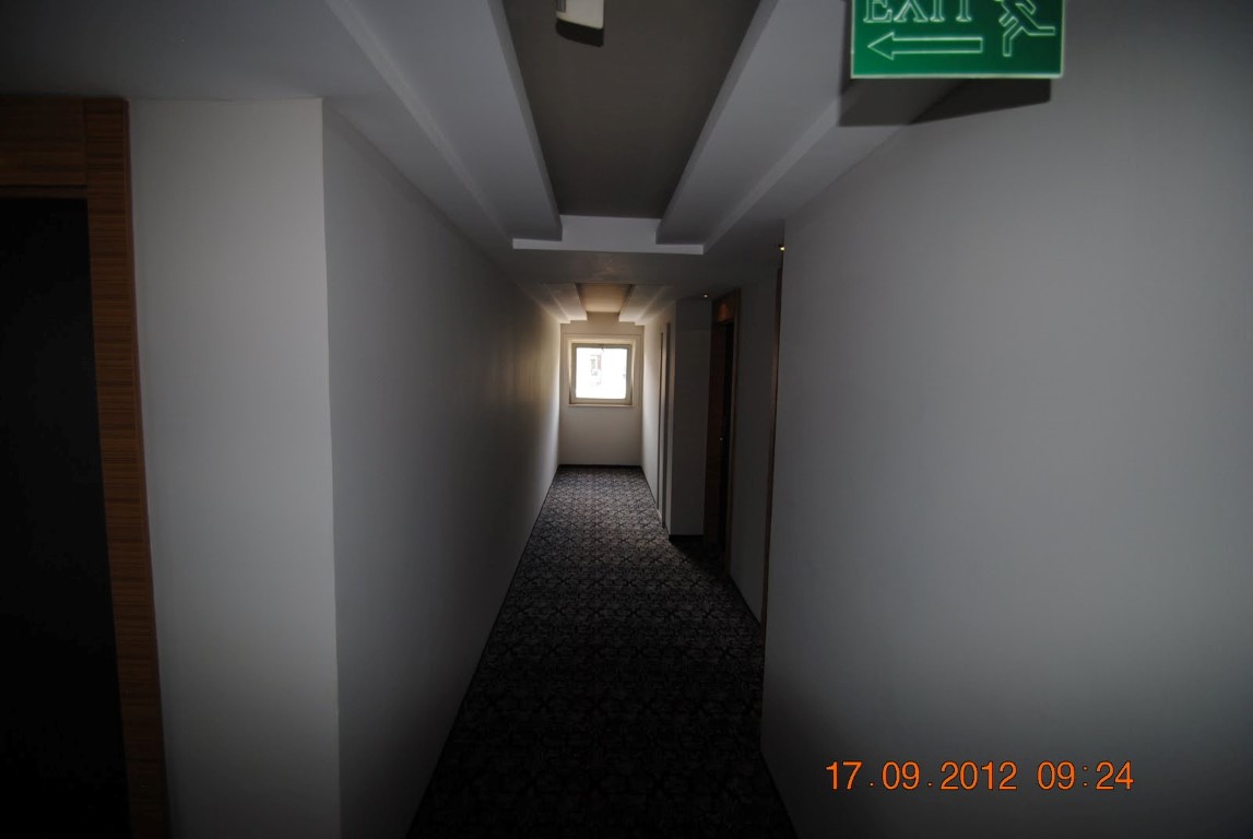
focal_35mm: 15
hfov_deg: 100.3
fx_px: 523
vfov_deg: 77.5
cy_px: 420
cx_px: 626
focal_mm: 10
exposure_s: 1/60
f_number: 3.5
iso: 200
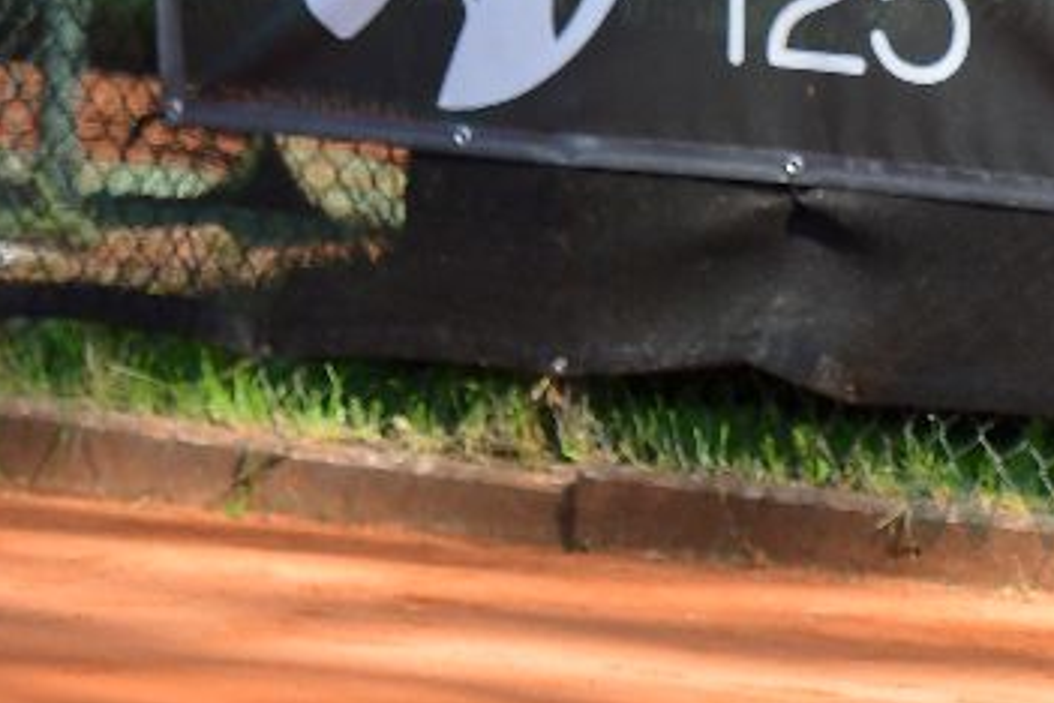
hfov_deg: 2.8
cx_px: 1558
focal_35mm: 748
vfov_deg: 1.8
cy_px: 110
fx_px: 21898
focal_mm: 125
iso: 180
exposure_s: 1/400
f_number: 5
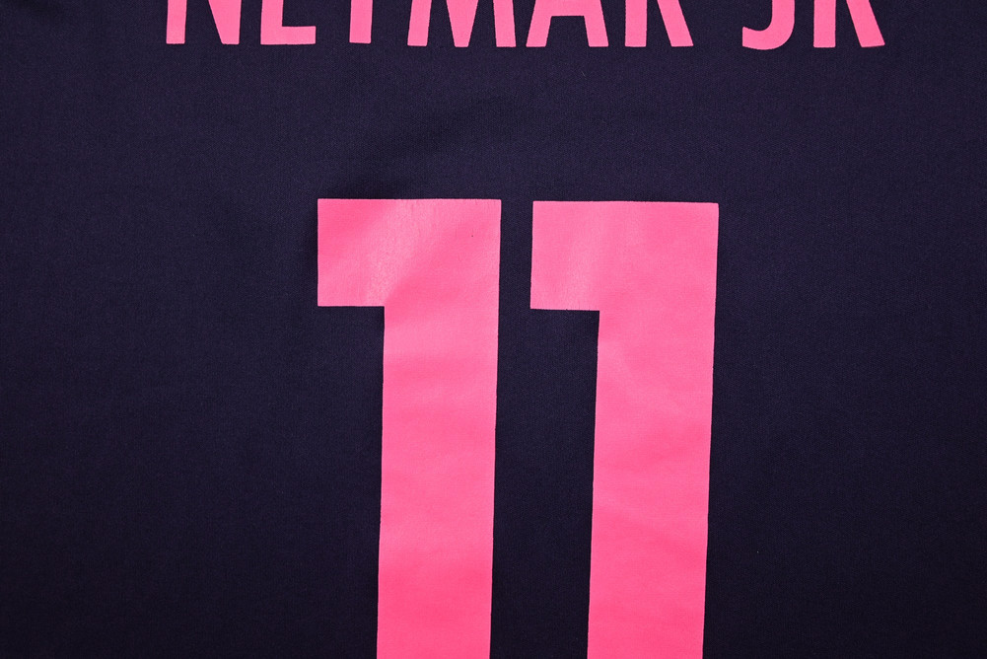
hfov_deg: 55.1
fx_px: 946
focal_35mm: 34
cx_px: 494
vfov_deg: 38.4
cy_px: 330
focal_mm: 34.5
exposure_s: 1/100
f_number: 5
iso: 200
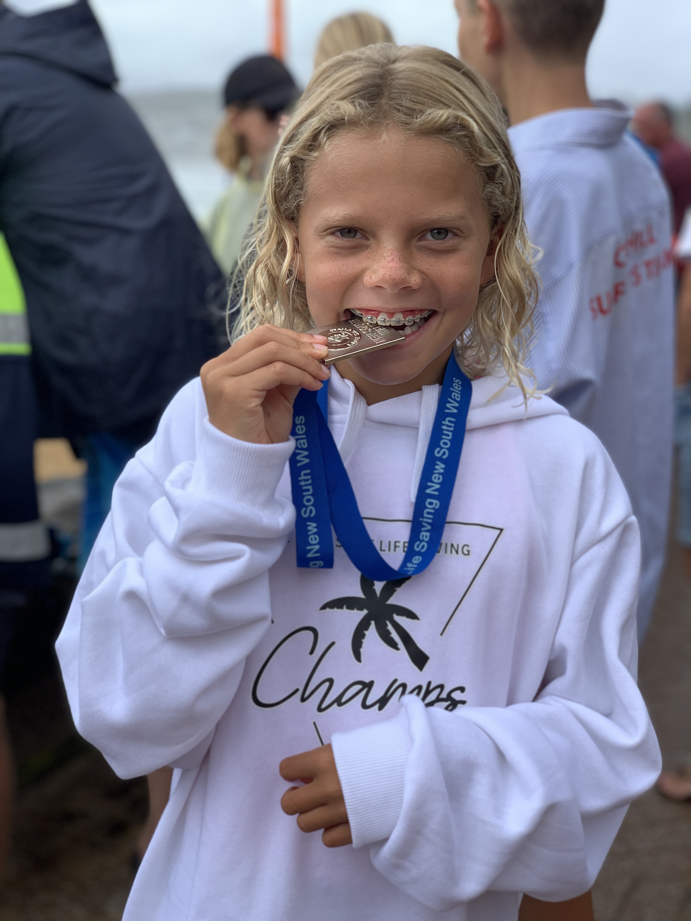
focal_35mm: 52
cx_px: 346
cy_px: 460
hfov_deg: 28.0
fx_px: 1384
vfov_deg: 36.8
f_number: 2.4
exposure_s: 1/363
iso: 16
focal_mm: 6
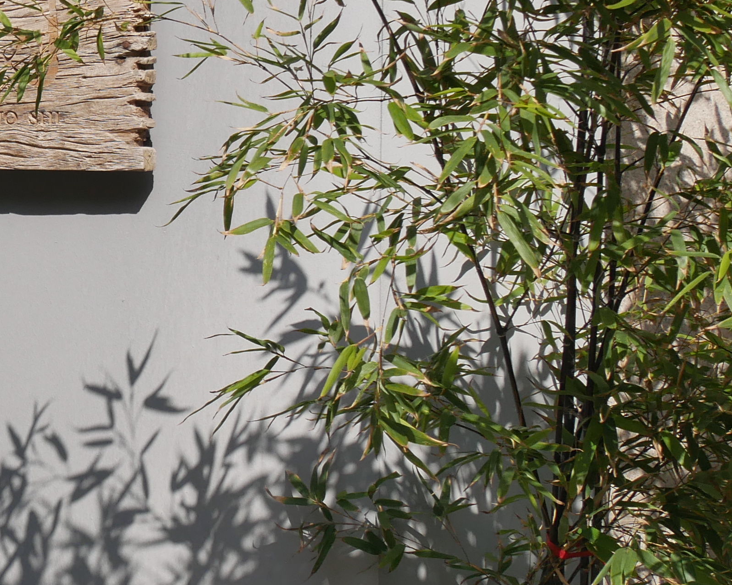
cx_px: -203
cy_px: 210
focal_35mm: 135
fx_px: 2925
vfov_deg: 11.4
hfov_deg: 13.8
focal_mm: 24
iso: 200
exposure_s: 1/400
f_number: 9
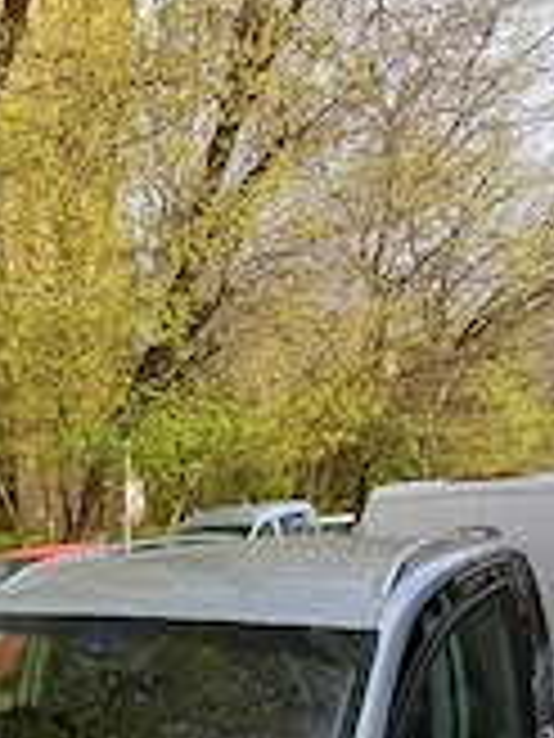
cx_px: -59
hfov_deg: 32.3
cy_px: 778
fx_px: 832
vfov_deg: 40.3
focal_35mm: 39
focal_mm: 1.64
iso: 40
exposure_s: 1/556
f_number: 2.2
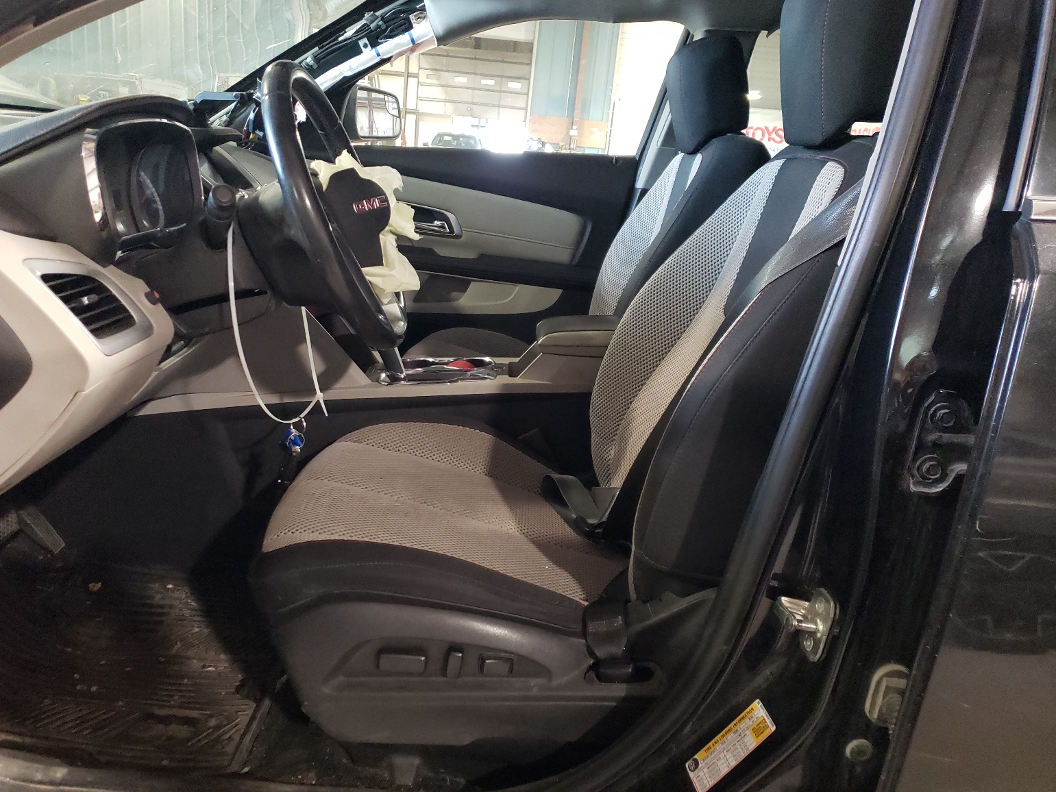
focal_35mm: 27
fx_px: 824
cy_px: 408
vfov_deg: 51.4
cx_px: 510
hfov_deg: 65.3
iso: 500
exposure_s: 1/24
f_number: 1.5
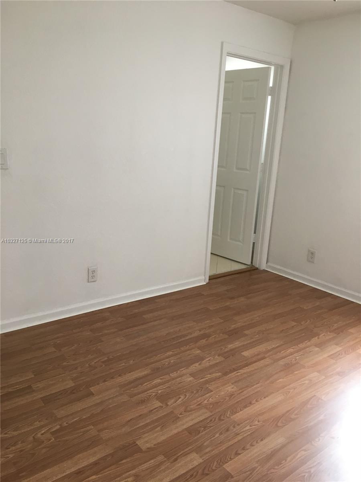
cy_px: 241
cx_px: 180
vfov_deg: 61.7
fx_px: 403
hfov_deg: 48.2
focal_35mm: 29
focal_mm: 4.15
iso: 64
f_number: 2.2
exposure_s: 1/30
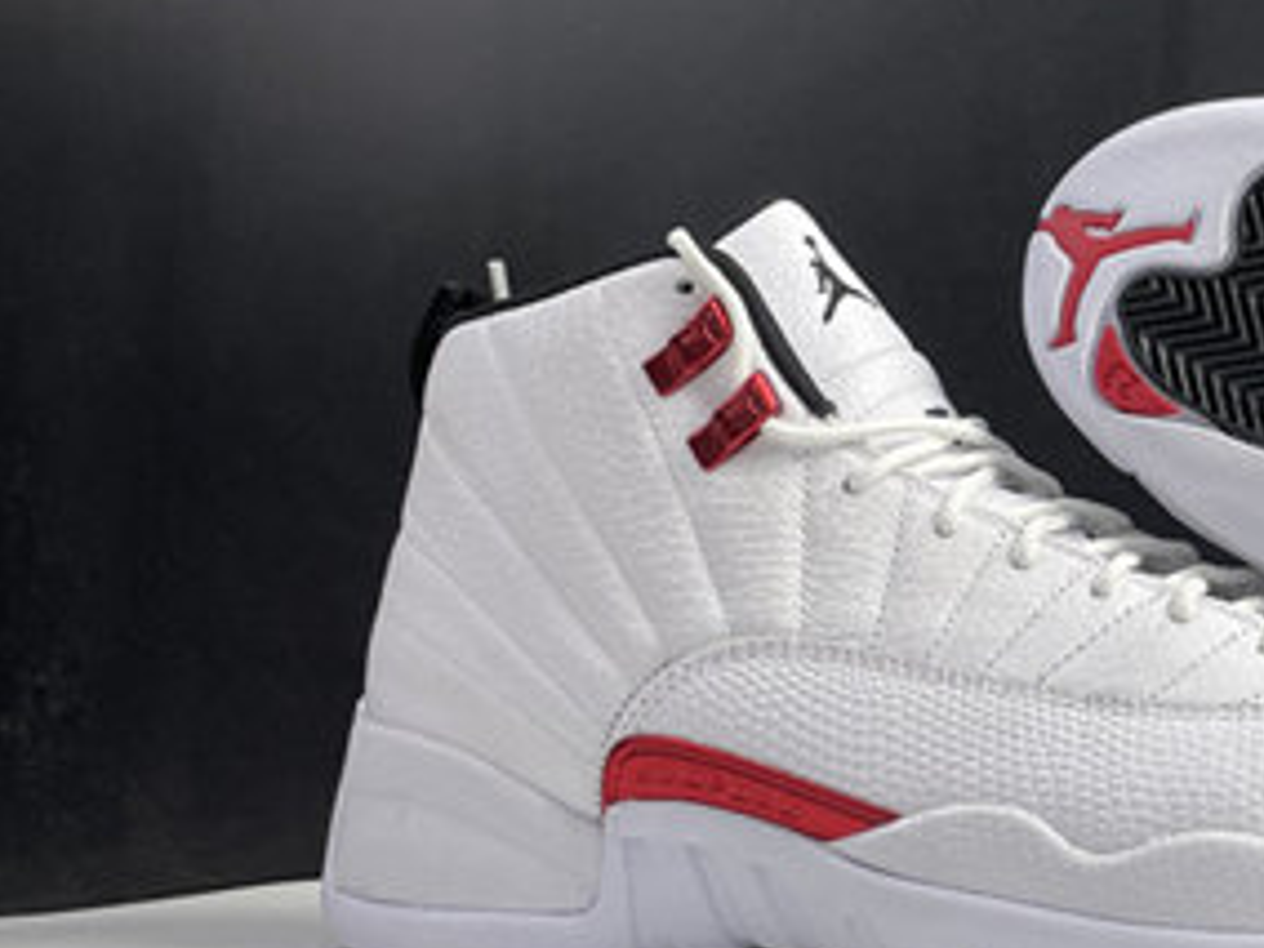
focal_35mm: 64
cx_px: 1340
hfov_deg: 28.0
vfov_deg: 22.9
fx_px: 2337
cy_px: 545
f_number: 1.6
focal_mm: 4.2
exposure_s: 1/100
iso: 40
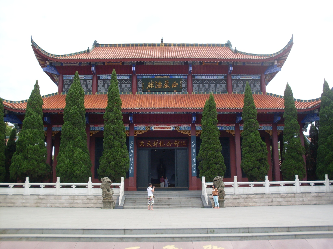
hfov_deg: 49.0
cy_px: 124
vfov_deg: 37.7
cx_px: 166
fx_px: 366
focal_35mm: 38
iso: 80
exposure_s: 1/125
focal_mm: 6.3
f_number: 8.4
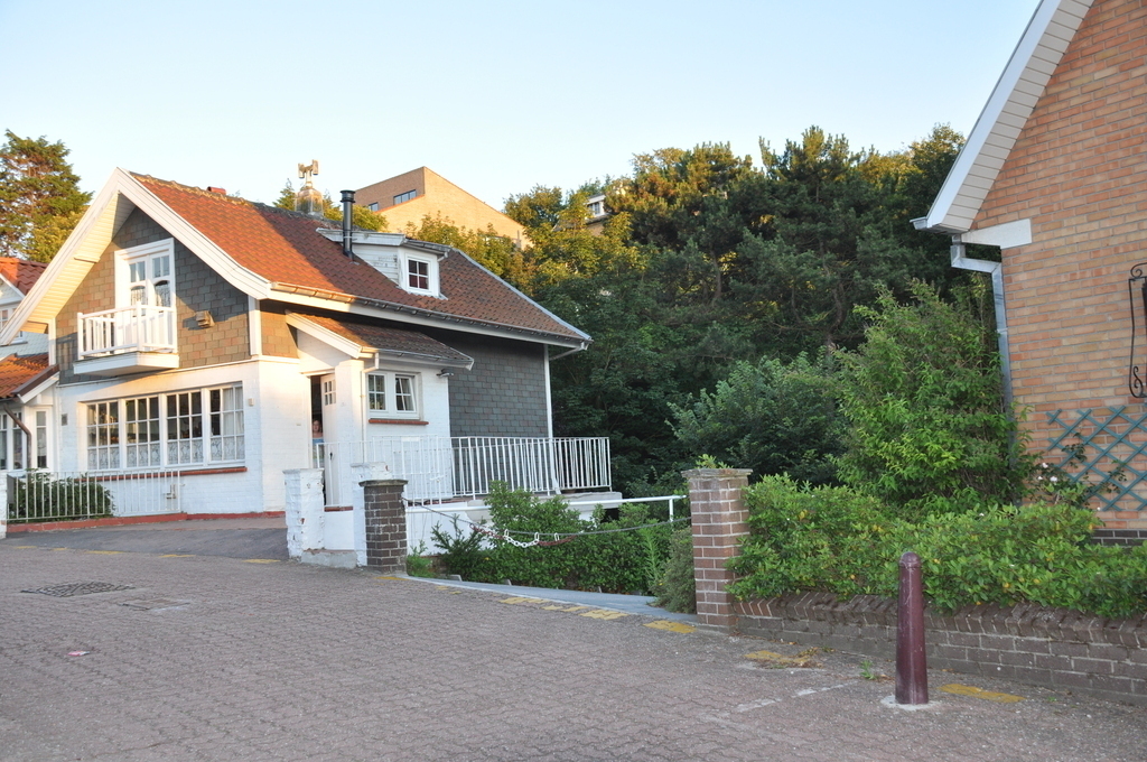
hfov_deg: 53.2
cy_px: 381
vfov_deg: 36.8
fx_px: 1146
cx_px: 574
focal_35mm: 36
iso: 400
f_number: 5
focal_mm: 24
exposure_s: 1/200
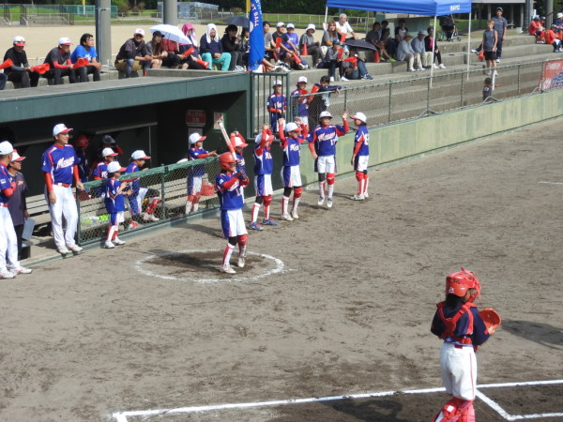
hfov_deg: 24.4
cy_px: 211
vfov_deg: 18.4
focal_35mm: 80
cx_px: 282
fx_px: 1301
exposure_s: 1/500
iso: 100
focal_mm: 14.3
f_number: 4.5
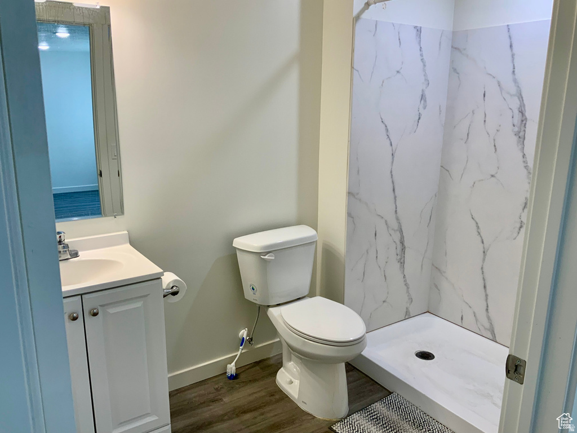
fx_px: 483
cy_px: 216
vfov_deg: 48.2
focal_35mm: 29
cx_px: 288
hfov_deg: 61.7
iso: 50
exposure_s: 1/120
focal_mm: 3
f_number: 1.8
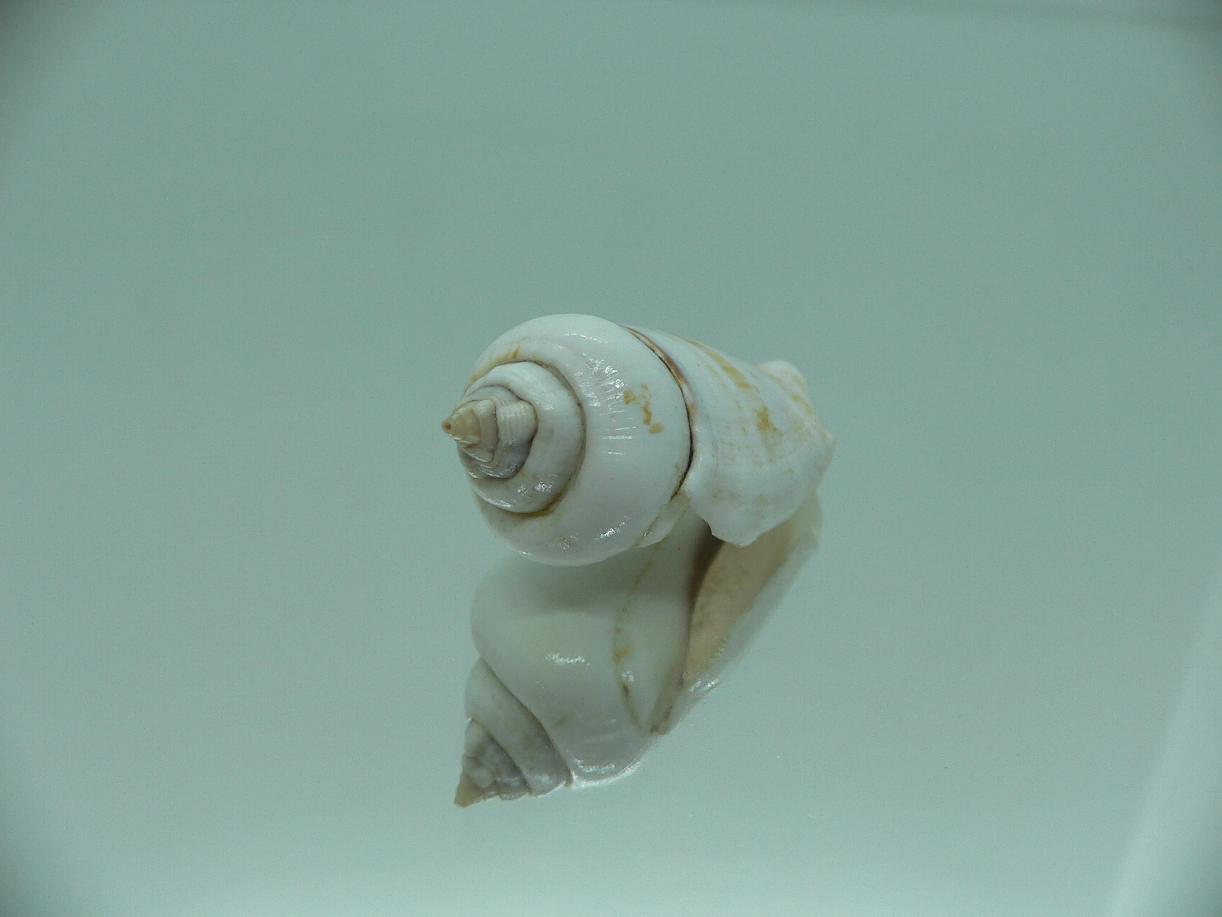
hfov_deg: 52.6
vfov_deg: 40.7
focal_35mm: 35
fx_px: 1236
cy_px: 458
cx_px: 611
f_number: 2.8
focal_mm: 4.6
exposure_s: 1/80
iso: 80
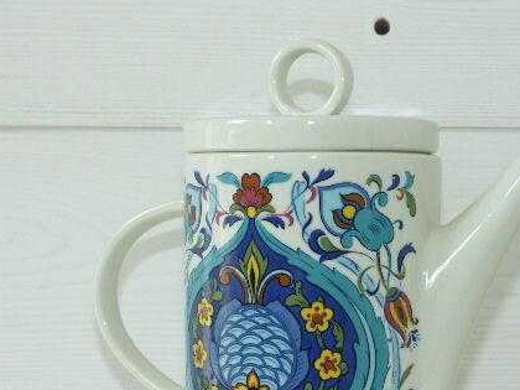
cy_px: 271
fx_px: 1006
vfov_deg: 21.8
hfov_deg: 28.9
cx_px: 300
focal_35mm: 67
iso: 100
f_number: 4
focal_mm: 11.46
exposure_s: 1/80
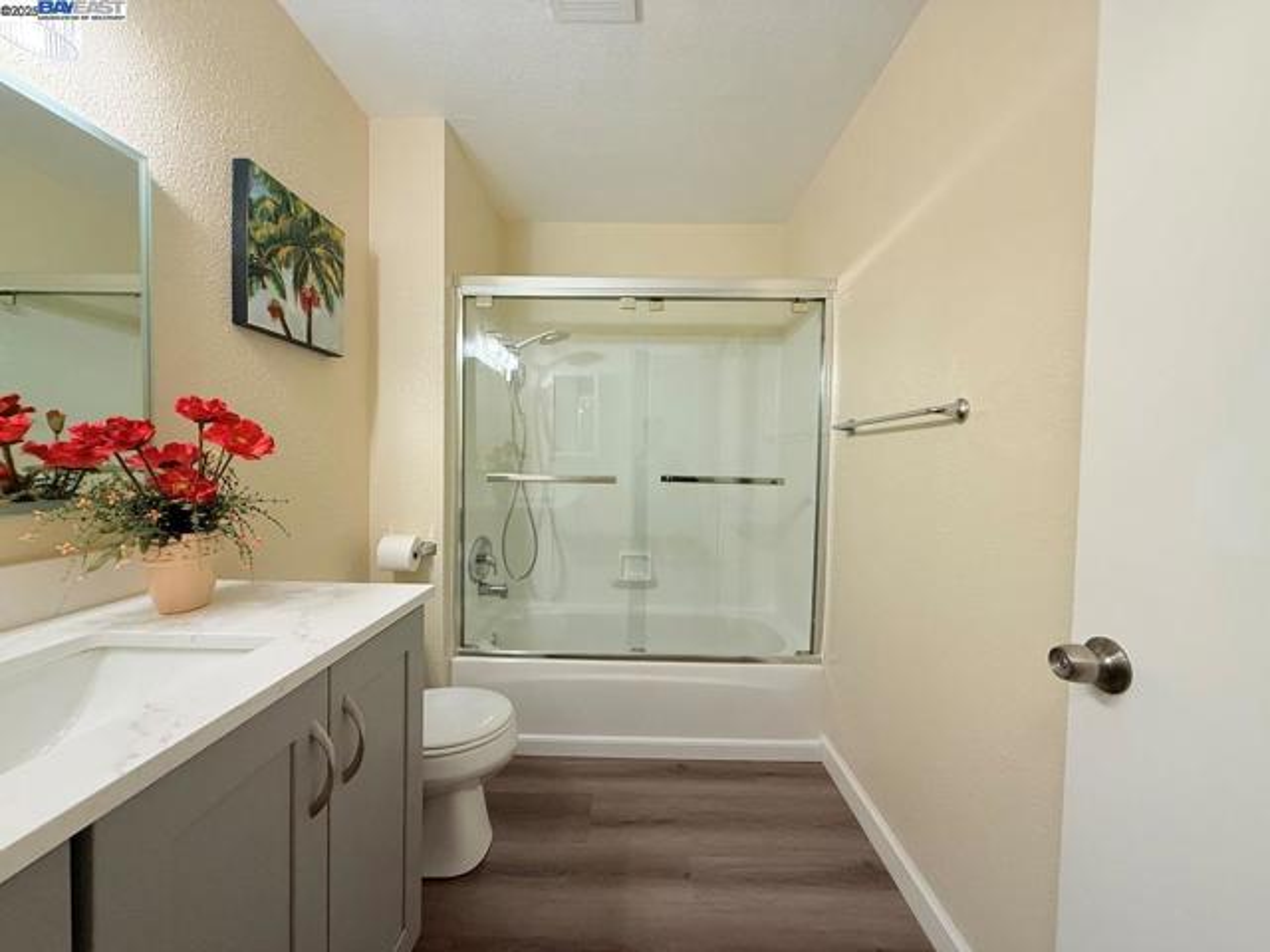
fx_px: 514
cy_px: 476
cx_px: 635
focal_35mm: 14
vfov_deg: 85.7
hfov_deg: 102.1
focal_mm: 2.22
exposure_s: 1/120
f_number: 2.2
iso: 320
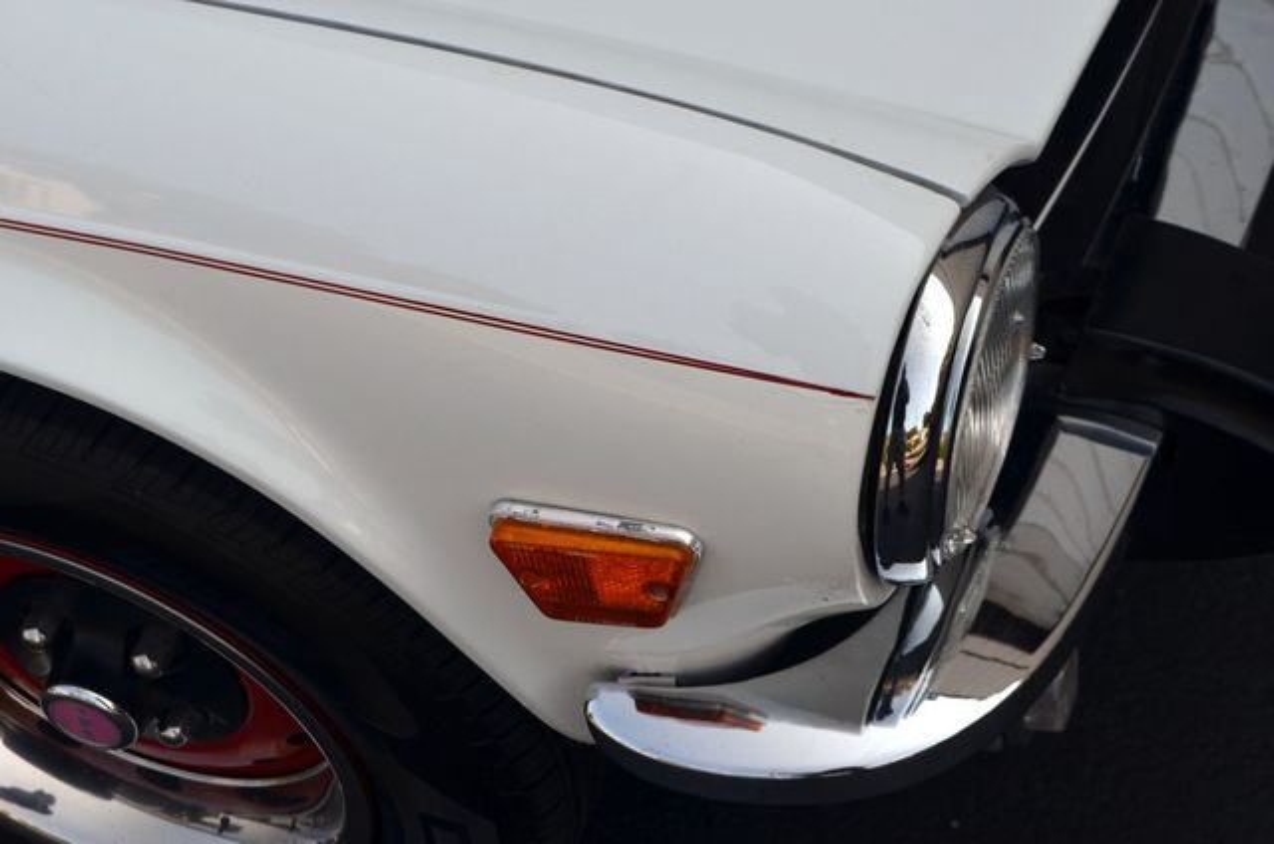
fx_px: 2013
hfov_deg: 35.1
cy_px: 422
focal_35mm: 57
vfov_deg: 23.7
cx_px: 637
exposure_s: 1/250
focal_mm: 38
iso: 160
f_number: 8
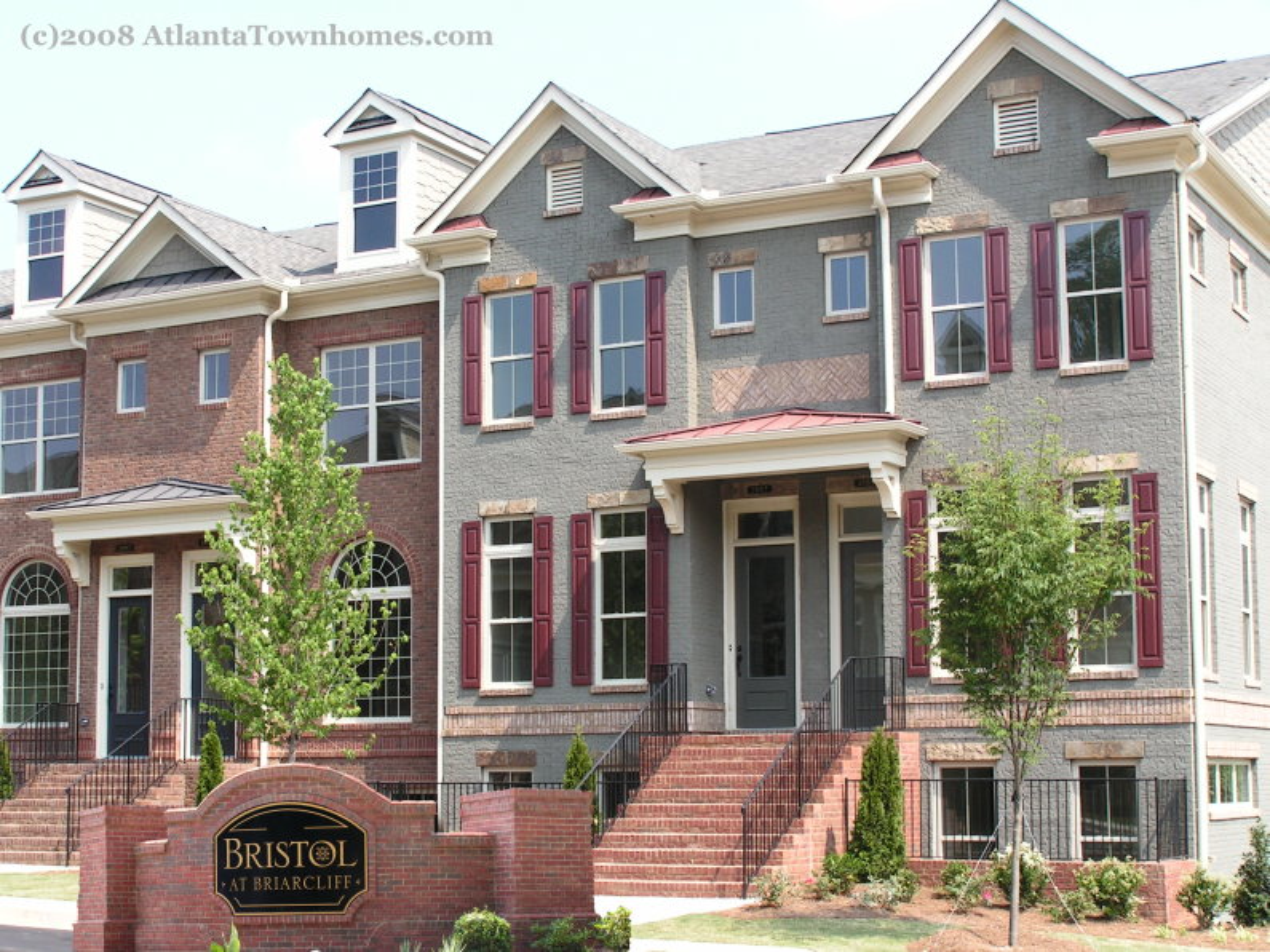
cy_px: 476
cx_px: 635
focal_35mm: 59
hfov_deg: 32.7
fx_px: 2164
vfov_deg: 24.8
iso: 50
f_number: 5.6
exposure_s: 1/200
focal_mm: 9.9
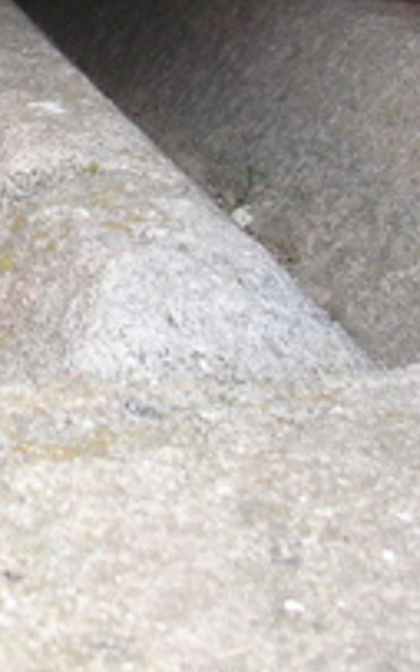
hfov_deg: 9.8
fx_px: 2324
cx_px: -337
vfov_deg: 16.0
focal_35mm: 127
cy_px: -63
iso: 50
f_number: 2.8
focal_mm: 5.8
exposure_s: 1/107
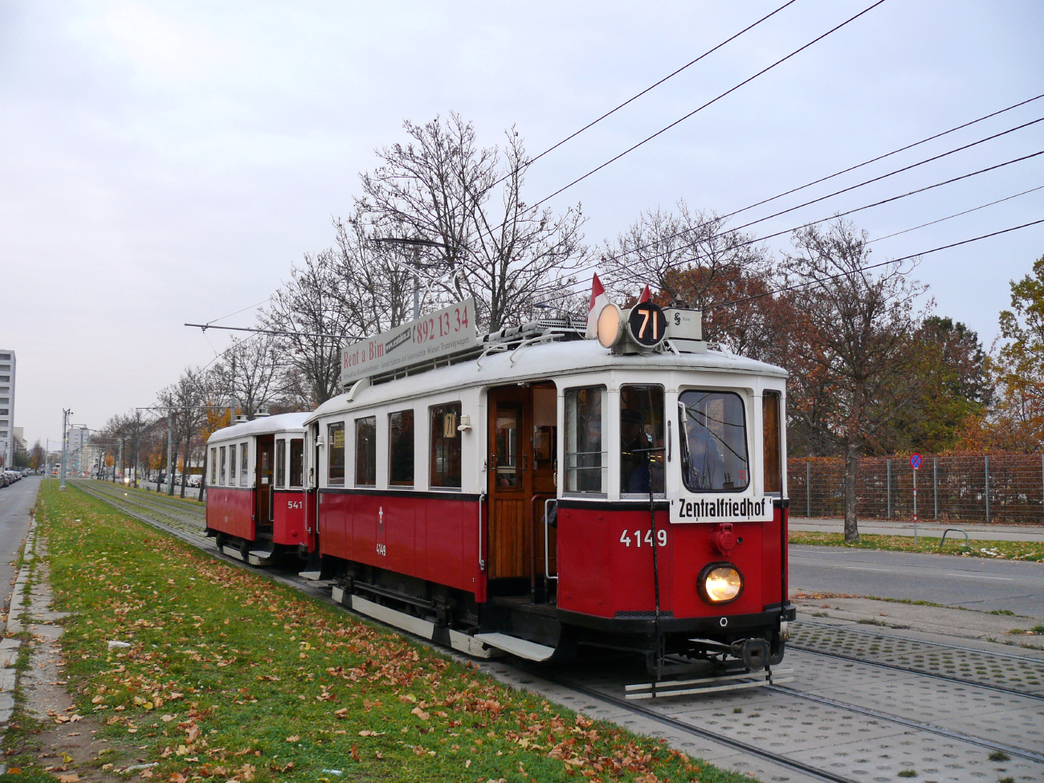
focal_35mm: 35
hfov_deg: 52.6
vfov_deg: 40.7
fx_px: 1056
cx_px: 522
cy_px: 392
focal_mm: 7.4
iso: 100
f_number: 2.8
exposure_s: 1/80
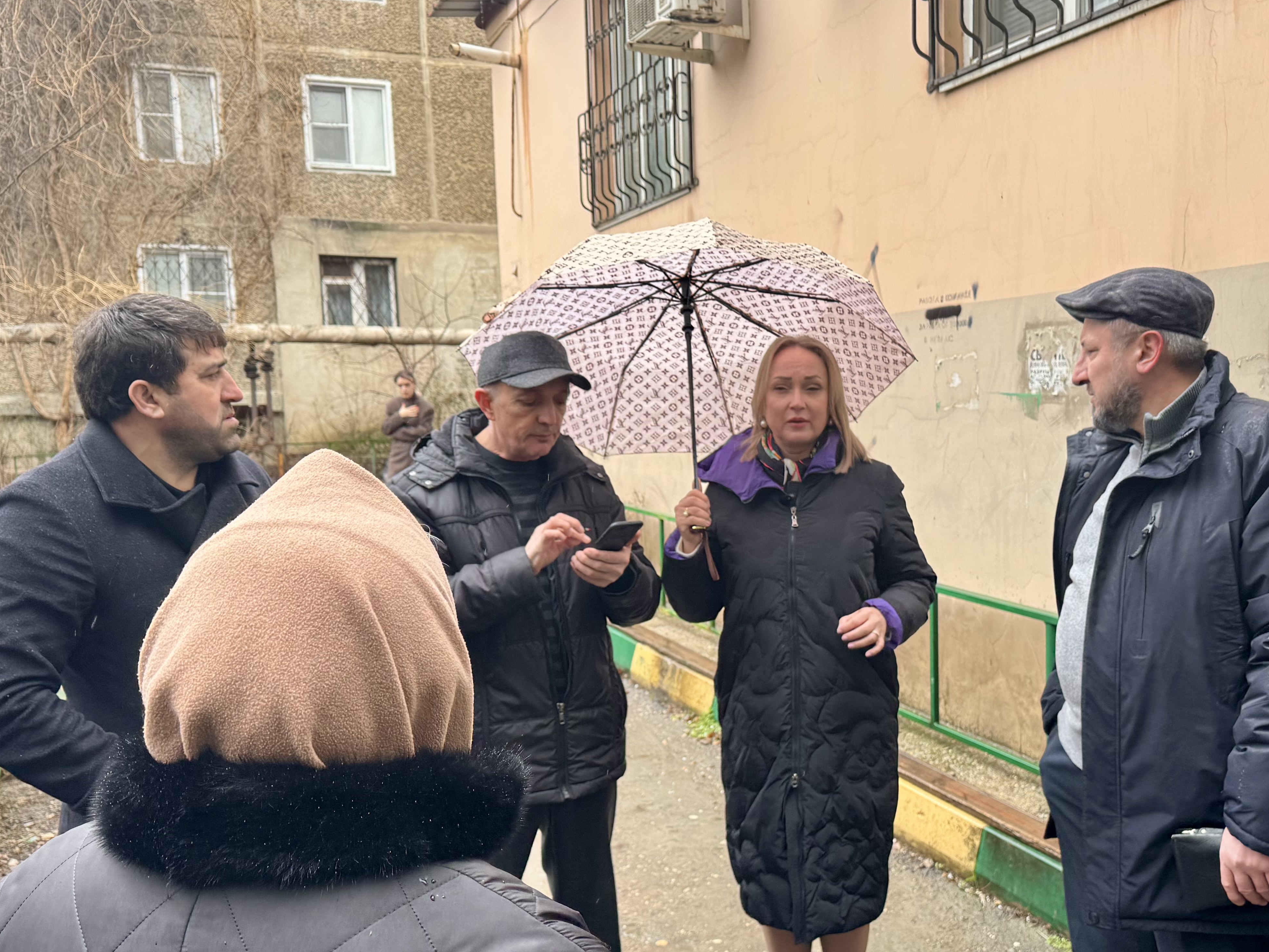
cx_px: 737
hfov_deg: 52.4
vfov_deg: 40.6
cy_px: 558
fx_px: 1283
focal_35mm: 35
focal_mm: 6.76
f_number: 1.78
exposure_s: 1/121
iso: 80
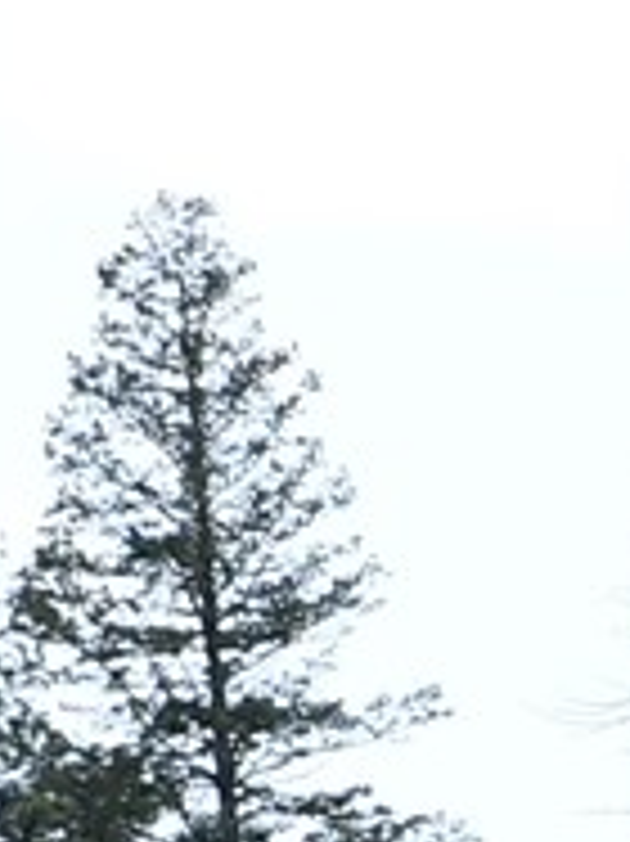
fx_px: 52839
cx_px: 2848
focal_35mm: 2175
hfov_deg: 0.7
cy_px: 3197
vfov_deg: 0.9
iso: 250
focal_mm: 130
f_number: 5.6
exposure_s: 1/250
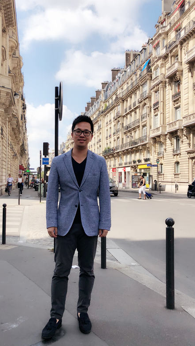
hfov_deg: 37.6
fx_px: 285
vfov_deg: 62.6
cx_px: 73
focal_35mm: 31
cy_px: 171
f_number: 1.8
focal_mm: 4
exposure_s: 1/1517
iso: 20
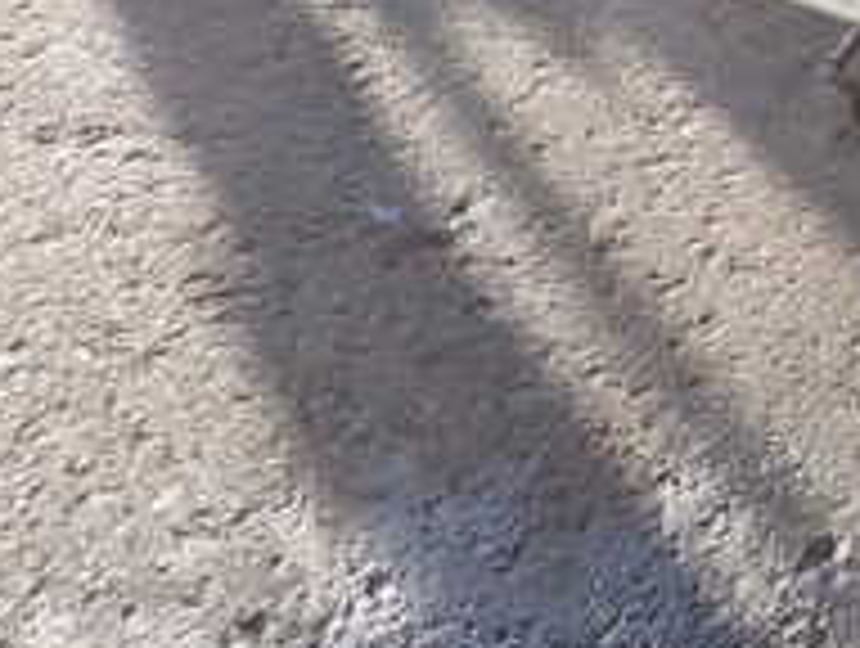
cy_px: -256
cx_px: 1324
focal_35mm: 94
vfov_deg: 14.9
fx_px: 2340
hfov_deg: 18.3
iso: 100
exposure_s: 1/125
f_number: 3.2
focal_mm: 5.4
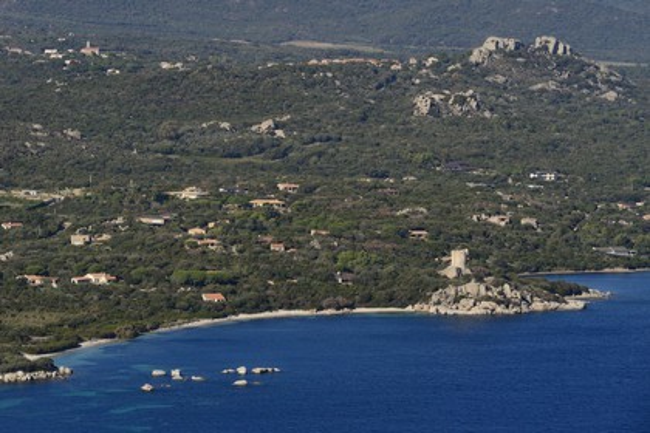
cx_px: 325
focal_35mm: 175
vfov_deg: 7.8
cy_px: 216
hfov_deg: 11.7
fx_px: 3159
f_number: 13
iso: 400
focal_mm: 175
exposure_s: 1/800
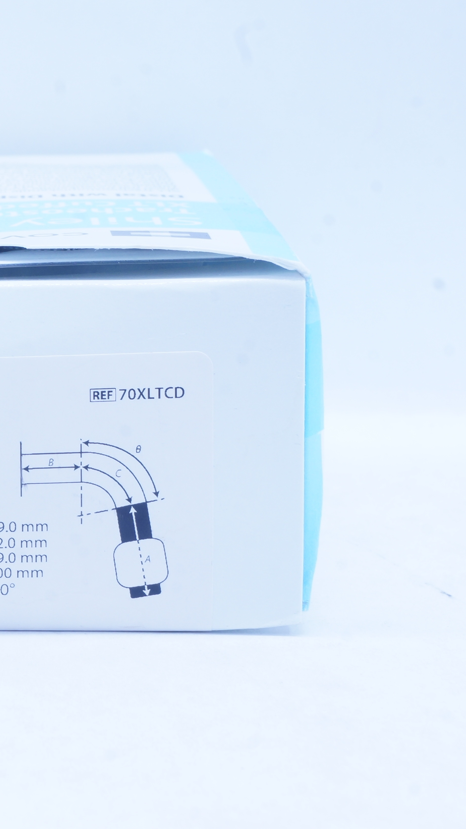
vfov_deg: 17.7
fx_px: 2653
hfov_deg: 9.9
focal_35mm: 121
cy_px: 414
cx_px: -50
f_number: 16
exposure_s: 1/8
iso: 400
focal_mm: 51
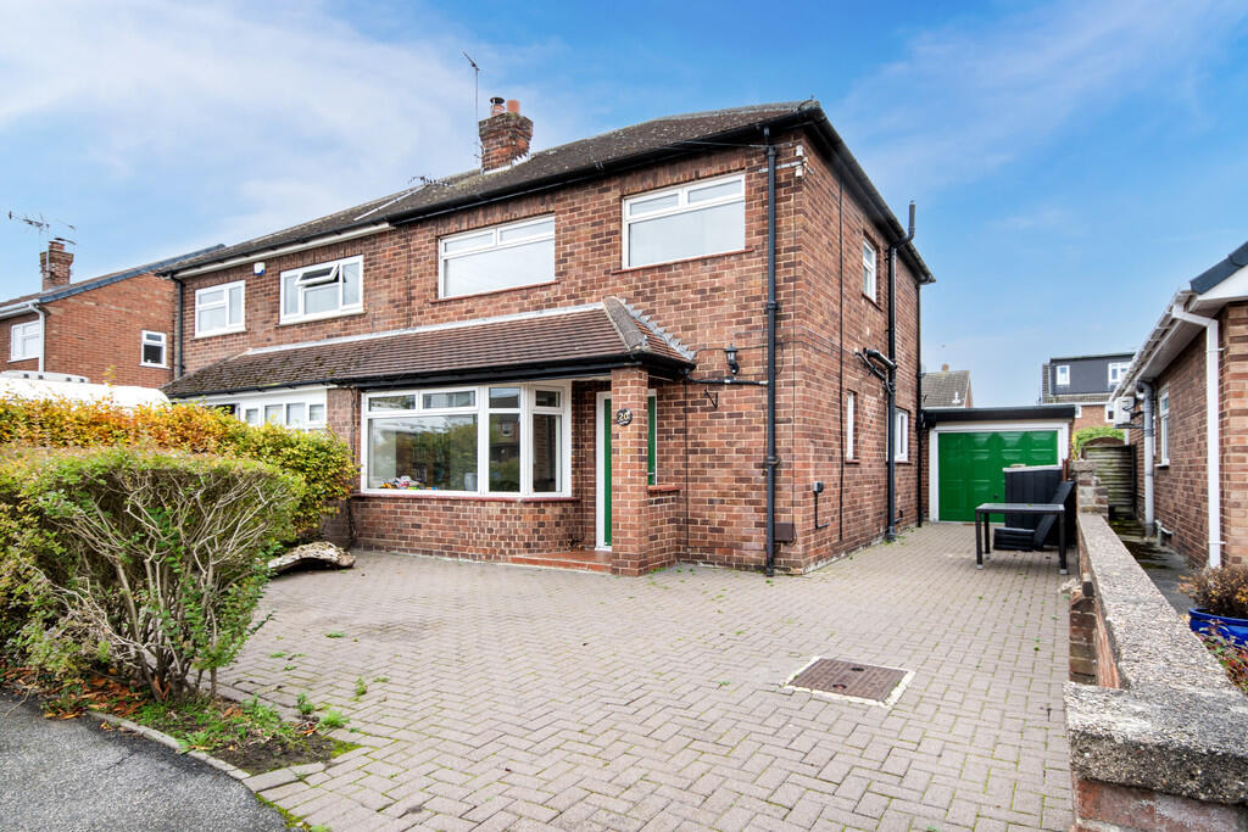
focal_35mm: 21
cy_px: 416
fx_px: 728
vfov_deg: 59.5
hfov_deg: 81.2
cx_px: 624
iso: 100
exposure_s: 1/40
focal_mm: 14
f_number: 8
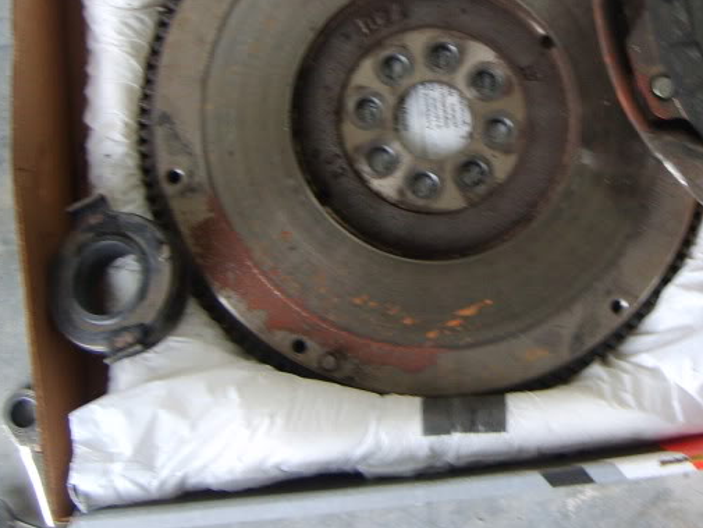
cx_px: 548
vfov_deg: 20.6
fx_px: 1442
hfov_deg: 26.9
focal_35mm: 71
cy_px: 131
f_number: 2.8
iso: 50
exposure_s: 1/45
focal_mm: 5.8
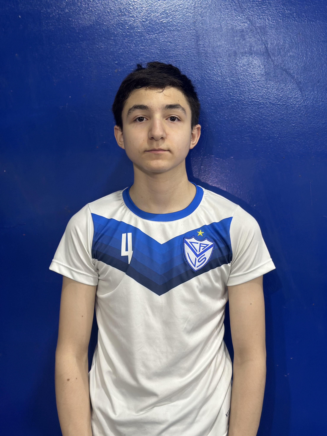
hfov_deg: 30.3
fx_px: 605
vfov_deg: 39.7
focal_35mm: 48
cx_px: 164
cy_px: 218
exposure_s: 1/50
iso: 160
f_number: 1.78
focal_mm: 6.86
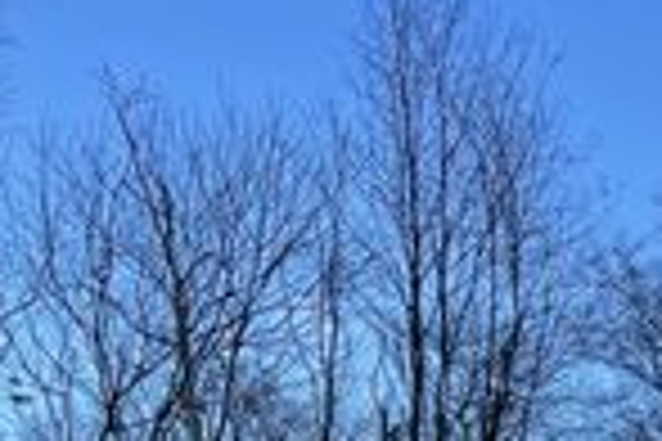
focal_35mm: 92
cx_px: 901
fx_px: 1692
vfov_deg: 13.3
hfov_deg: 20.0
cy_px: 799
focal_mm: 5.1
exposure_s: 1/1048
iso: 32
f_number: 1.6
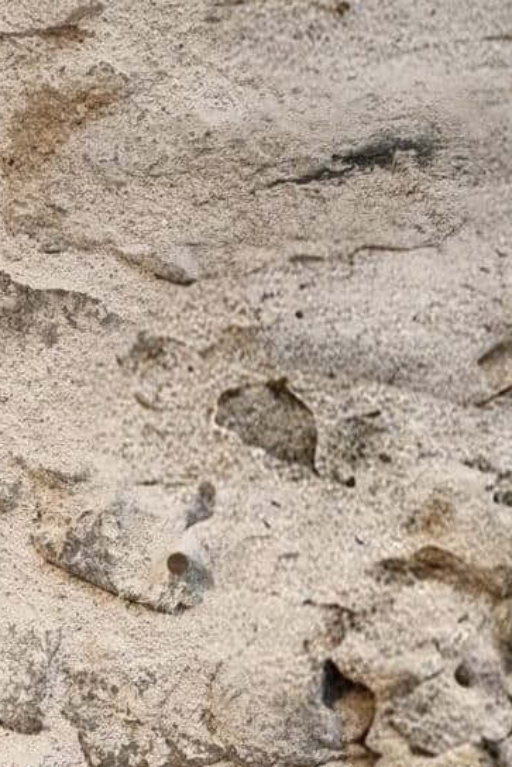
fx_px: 2004
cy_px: 584
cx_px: -312
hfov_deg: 13.5
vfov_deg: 21.5
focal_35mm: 94
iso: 640
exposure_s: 1/33
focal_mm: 6.7
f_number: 1.8
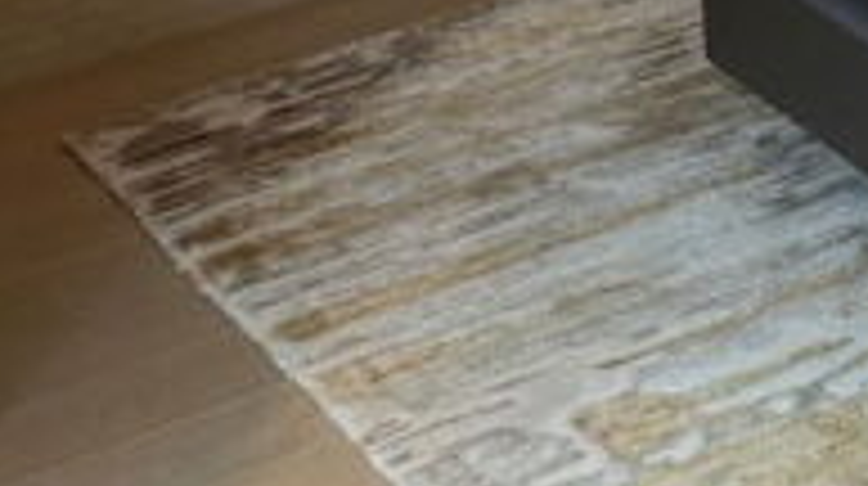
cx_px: 2150
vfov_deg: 7.5
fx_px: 3195
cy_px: -1022
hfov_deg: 12.1
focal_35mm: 139
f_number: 1.78
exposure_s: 1/165
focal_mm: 6.76
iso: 125
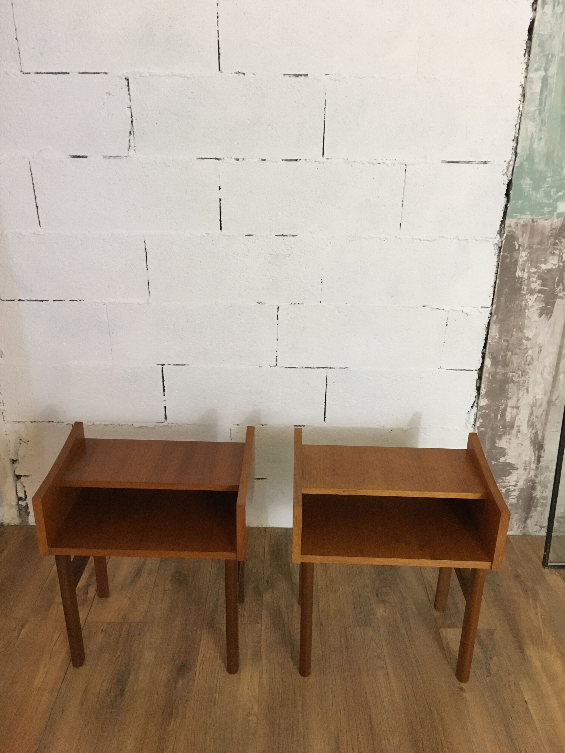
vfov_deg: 61.7
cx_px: 282
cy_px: 376
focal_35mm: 29
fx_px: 631
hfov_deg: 48.2
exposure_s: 1/25
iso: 200
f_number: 2.2
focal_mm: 4.15
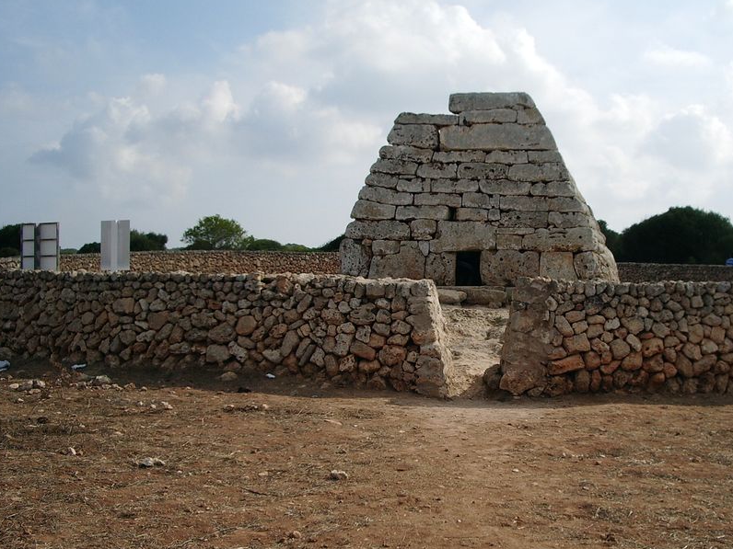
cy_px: 302
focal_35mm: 45
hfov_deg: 41.8
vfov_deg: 32.2
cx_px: 460
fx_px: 953
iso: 50
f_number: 4.3
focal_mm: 5.8
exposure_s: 1/640
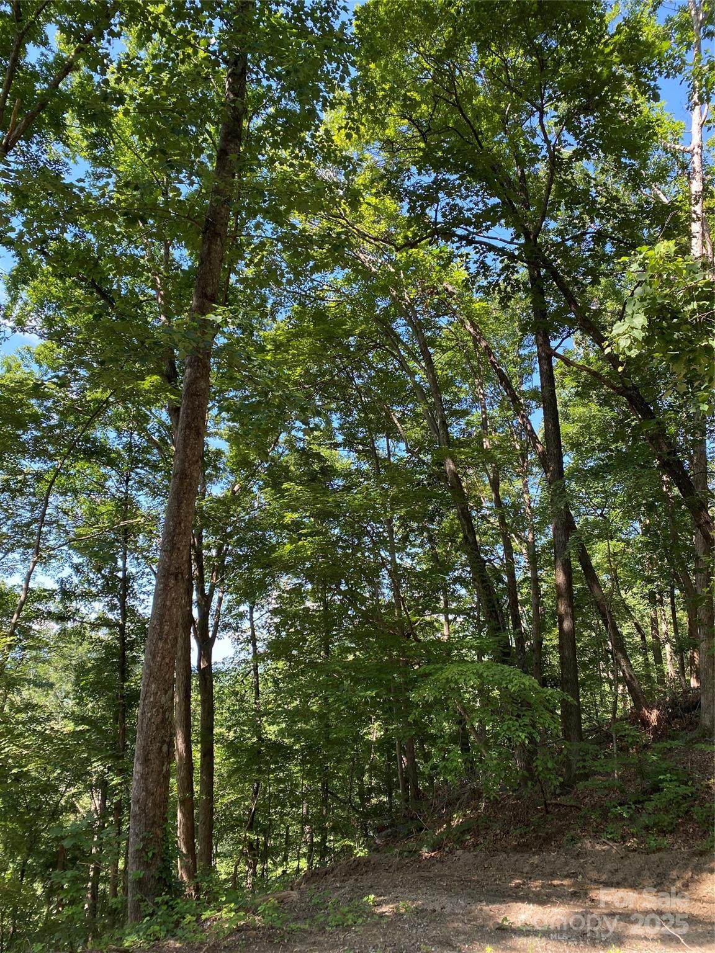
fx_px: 716
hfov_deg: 53.1
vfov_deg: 67.3
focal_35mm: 26
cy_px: 476
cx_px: 358
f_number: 1.8
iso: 32
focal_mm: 4.25
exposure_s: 1/234
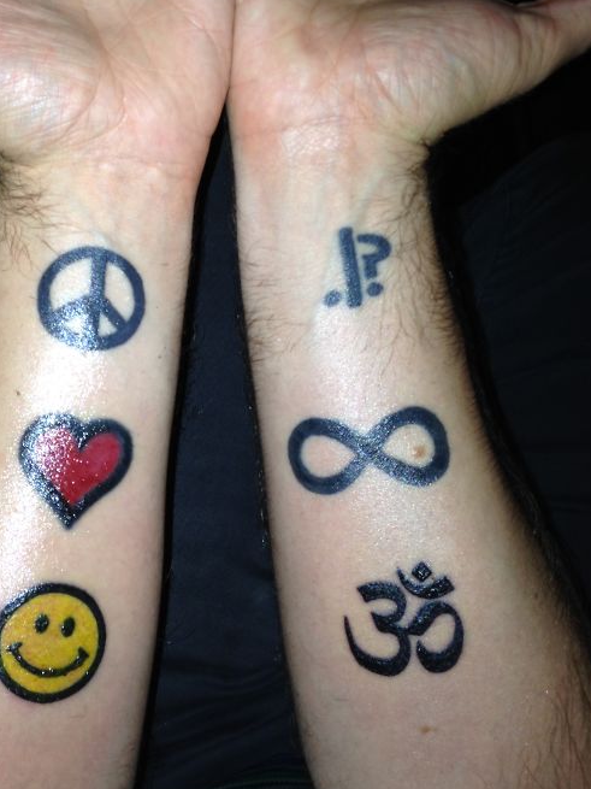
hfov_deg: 30.7
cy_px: 321
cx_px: 221
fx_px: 1070
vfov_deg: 40.3
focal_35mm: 47
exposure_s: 1/23
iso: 50
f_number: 2.4
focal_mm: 4.12
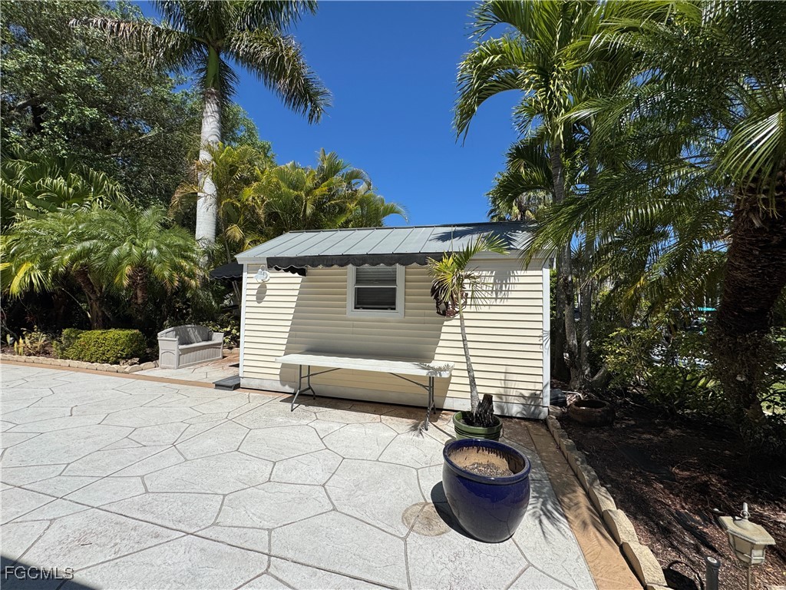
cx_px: 393
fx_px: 318
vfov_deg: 85.7
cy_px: 295
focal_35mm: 14
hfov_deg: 102.1
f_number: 2.2
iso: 50
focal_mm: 2.22
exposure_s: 1/4132
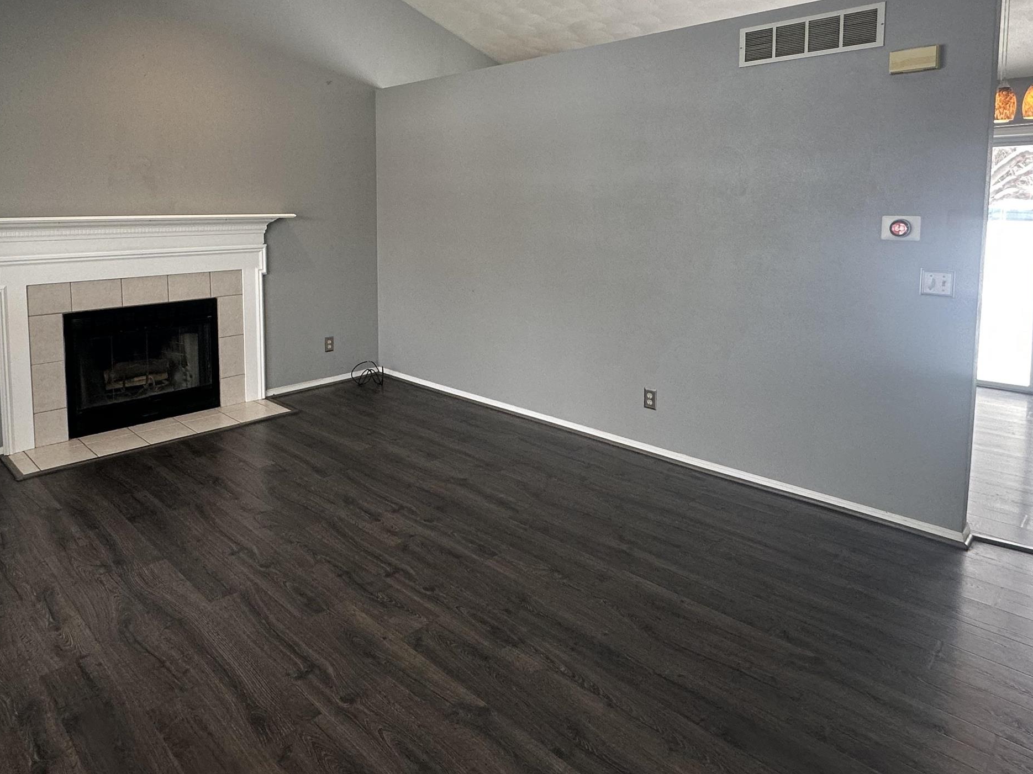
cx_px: 444
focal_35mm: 23
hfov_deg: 73.5
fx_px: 686
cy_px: 255
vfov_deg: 57.5
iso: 125
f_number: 2.2
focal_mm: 2.22
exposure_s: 1/120
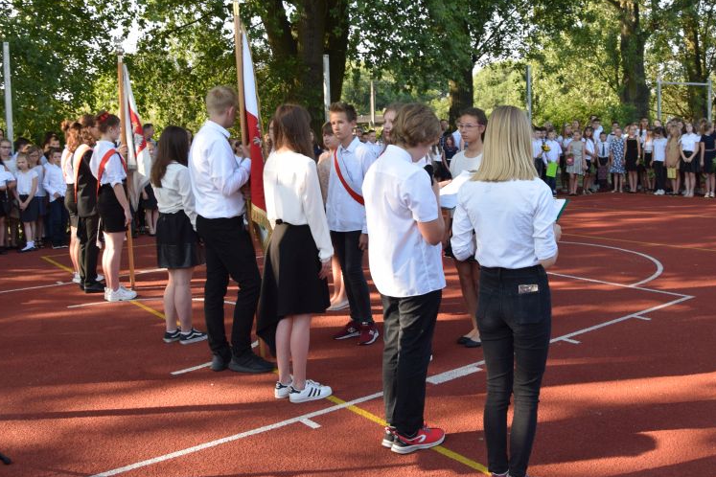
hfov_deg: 51.7
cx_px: 406
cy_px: 178
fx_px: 736
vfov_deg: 35.7
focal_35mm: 37
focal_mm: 18
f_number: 7.1
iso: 400
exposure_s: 1/200
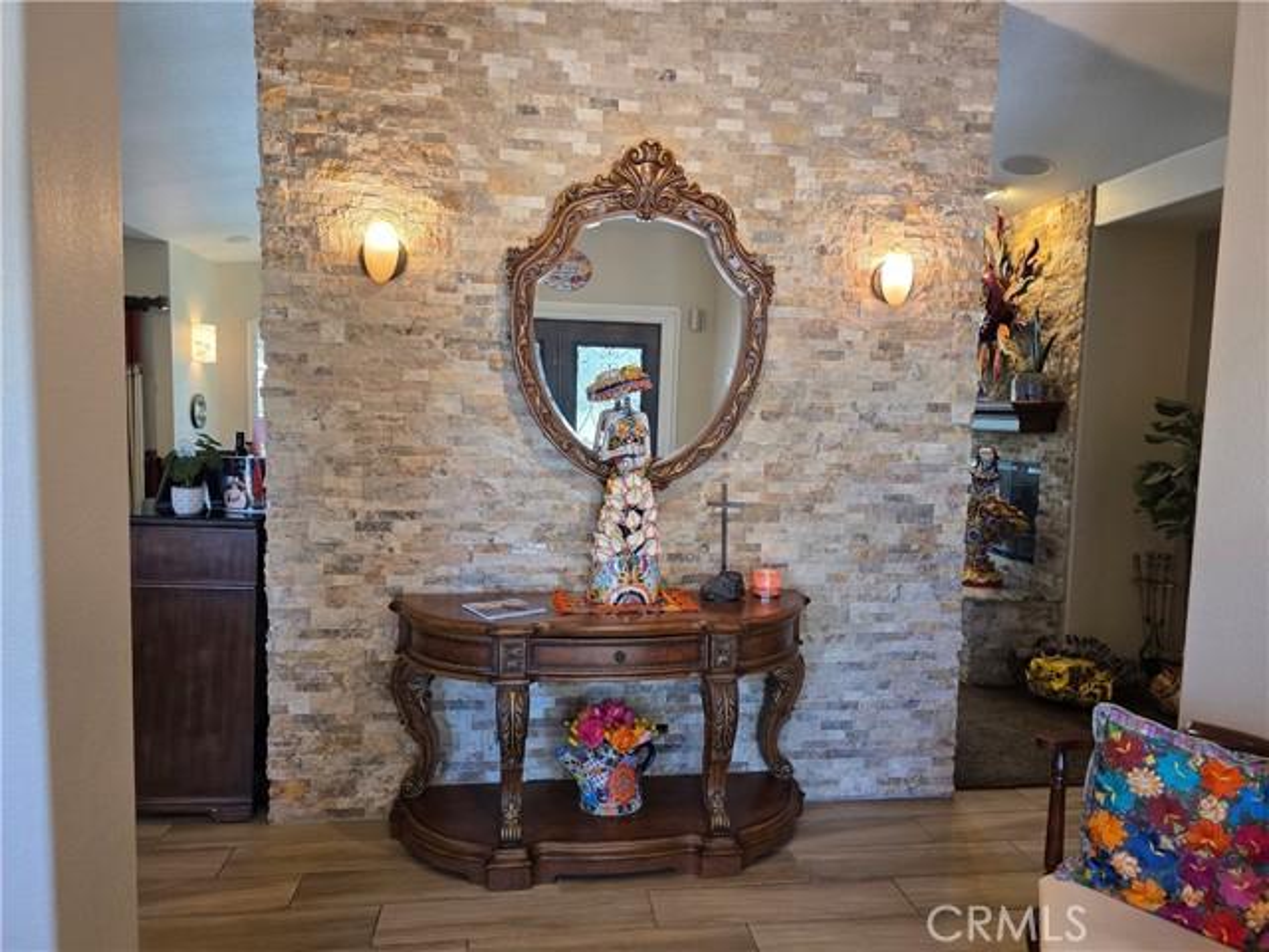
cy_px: 476
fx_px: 843
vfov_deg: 58.9
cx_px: 634
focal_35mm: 23
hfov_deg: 73.9
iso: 200
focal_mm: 6.3
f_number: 1.7
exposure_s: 1/120
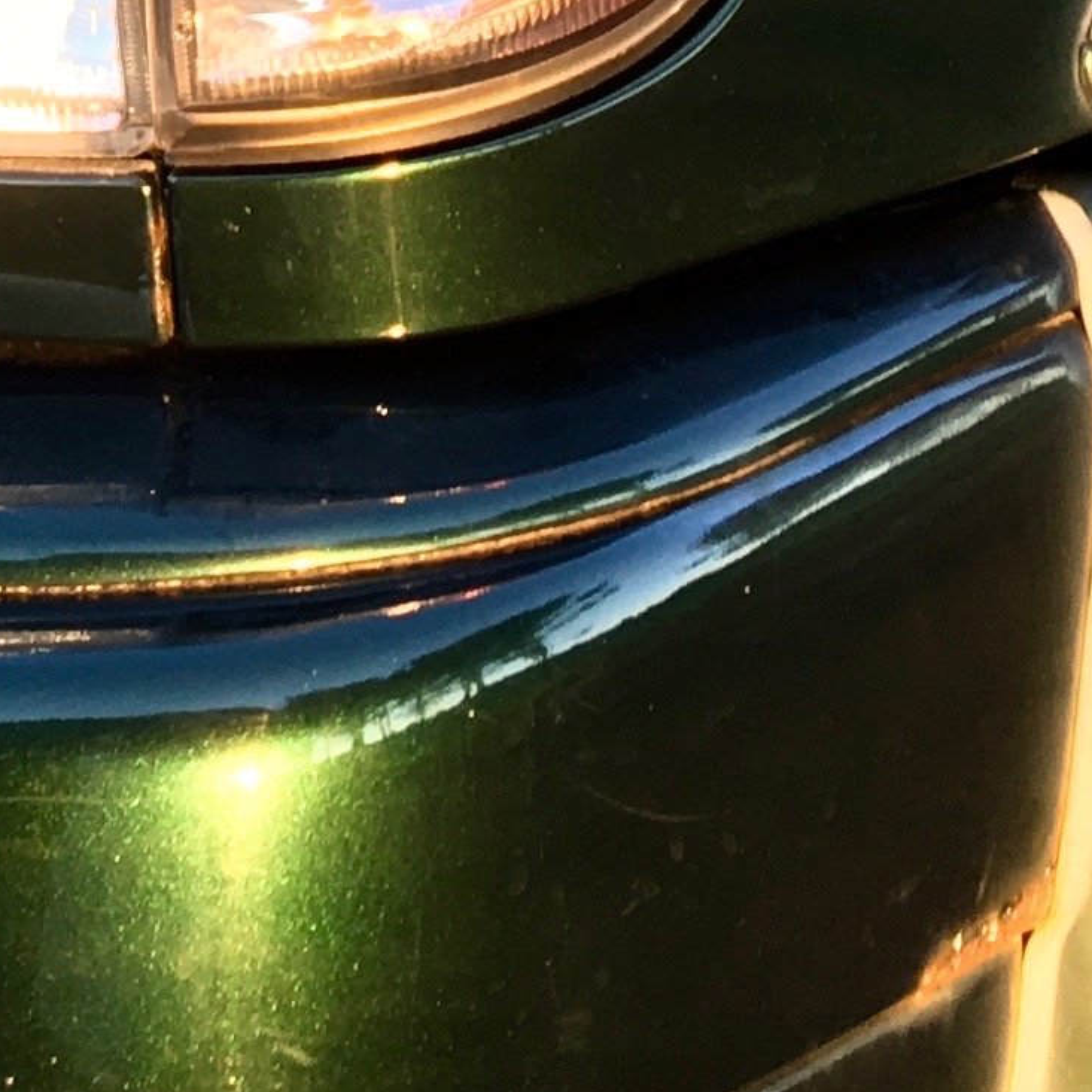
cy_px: -691
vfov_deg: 11.7
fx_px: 5032
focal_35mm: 141
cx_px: -684
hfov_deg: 11.7
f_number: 2.2
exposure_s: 1/40
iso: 25
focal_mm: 4.15
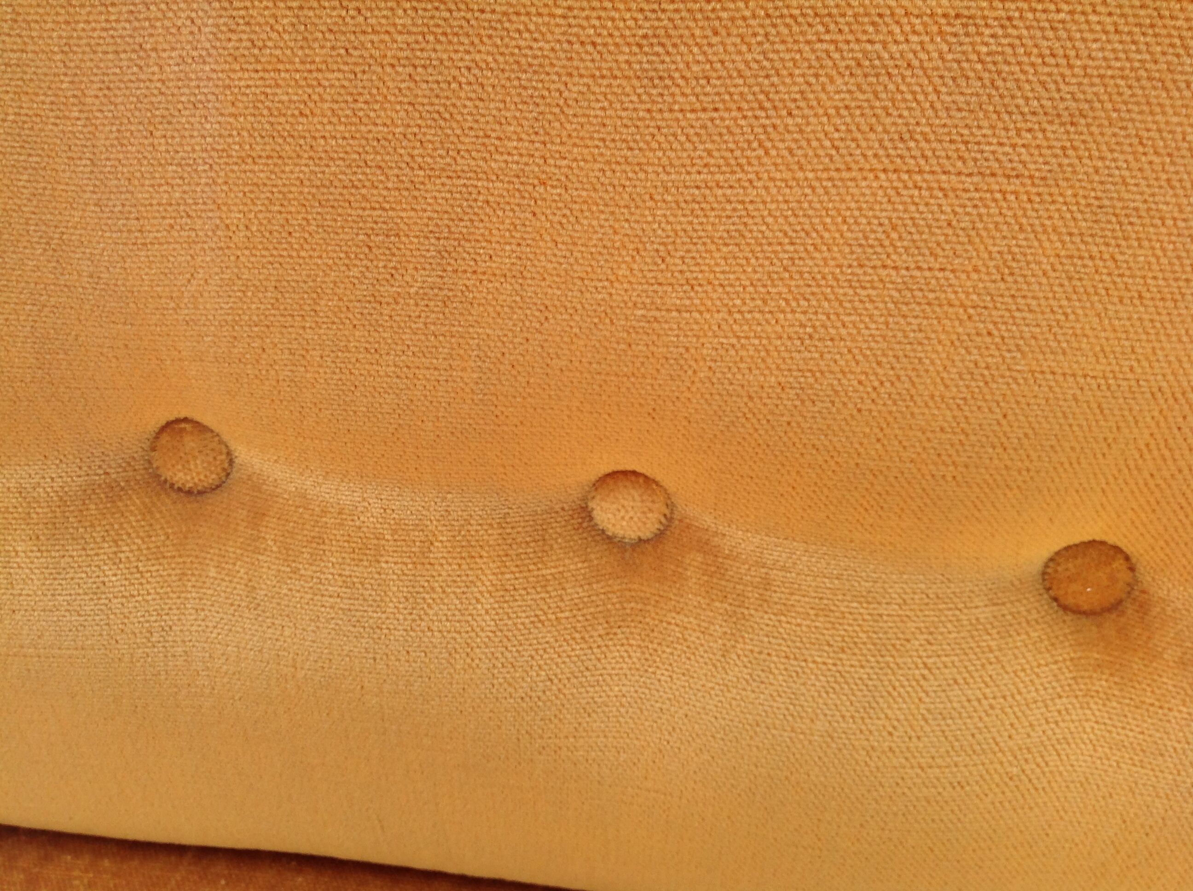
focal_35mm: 35
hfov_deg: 52.7
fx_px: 1204
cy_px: 446
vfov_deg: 40.6
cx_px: 596
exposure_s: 1/211
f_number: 2.4
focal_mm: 4.28
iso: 50
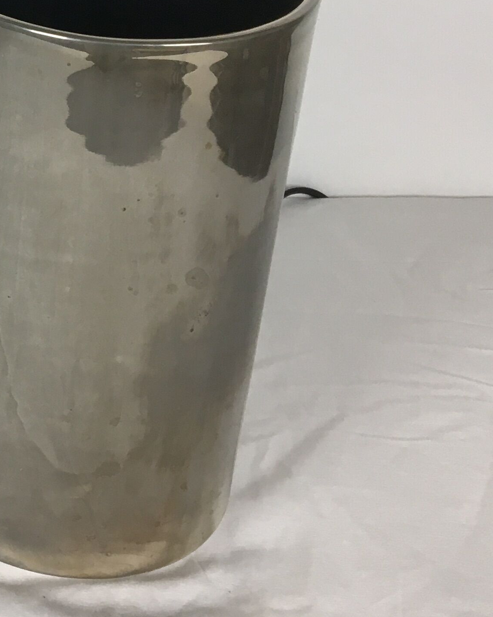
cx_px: -240
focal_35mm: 80
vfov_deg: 23.3
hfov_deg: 17.3
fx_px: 1460
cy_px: 84
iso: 25
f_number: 2.2
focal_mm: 4.15
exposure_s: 1/33
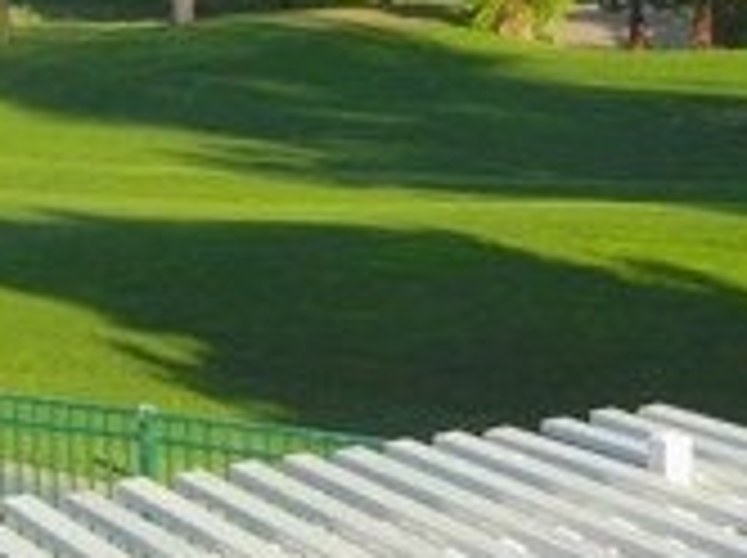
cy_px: 153
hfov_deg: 17.0
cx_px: 306
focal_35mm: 116
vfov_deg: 12.7
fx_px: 2500
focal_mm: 5.4
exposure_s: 1/722
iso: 160
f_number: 3.5
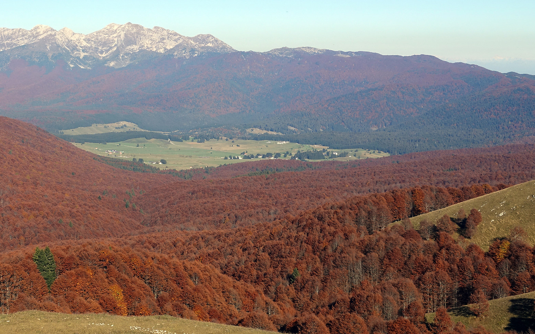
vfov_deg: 21.2
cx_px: 149
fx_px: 889
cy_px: 116
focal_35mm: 61
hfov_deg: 33.0
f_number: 4
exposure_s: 1/1000
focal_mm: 14.16
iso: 100
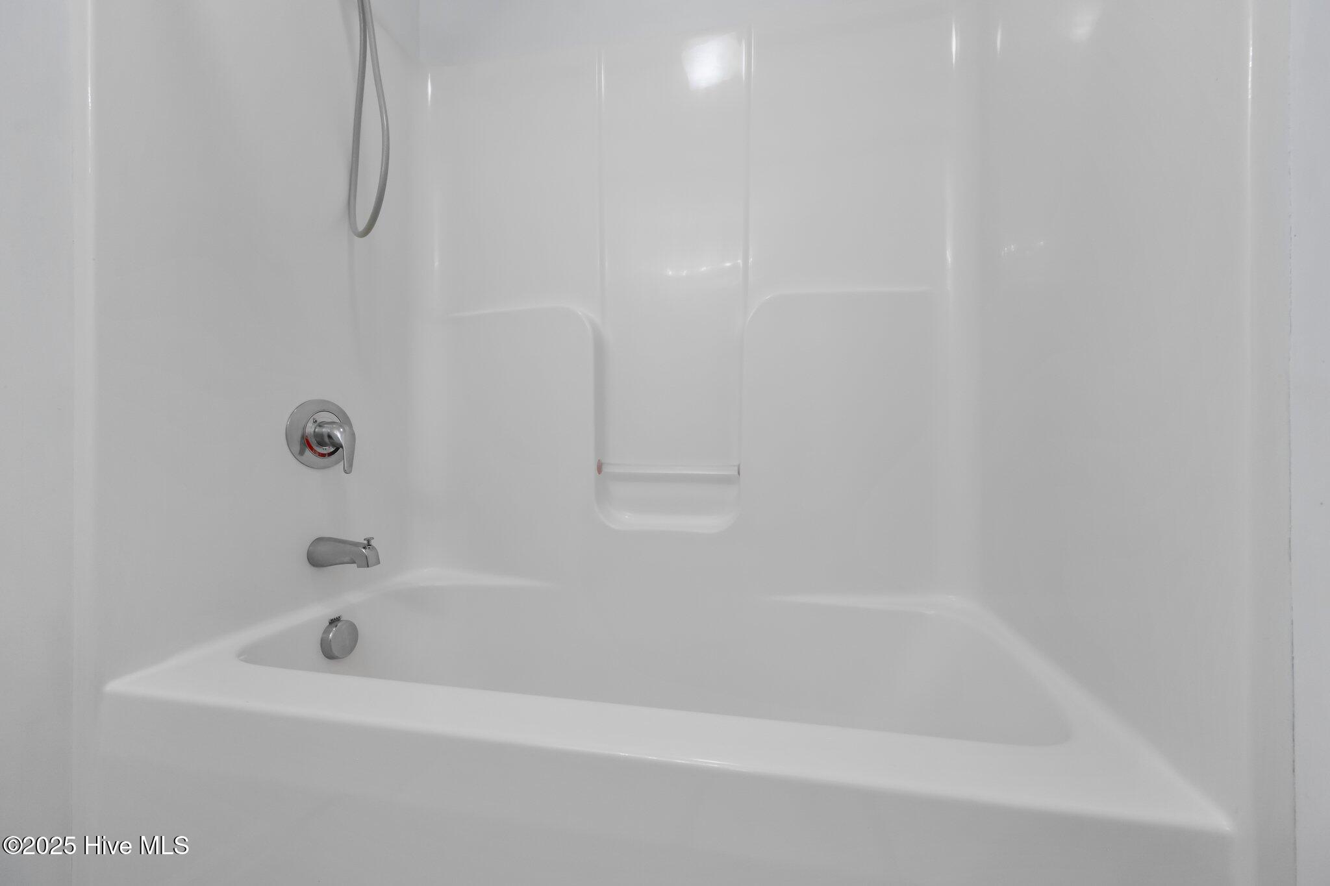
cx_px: 665
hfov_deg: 104.3
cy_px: 443
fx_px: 517
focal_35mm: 14
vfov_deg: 81.2
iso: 640
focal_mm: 14
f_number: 7.1
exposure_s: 1/40
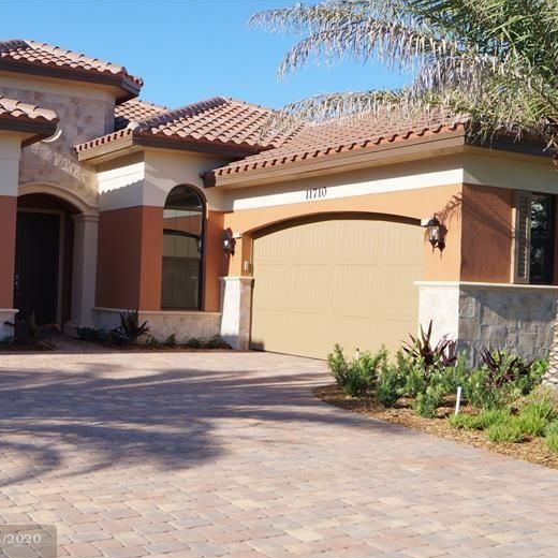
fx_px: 857
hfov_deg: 35.7
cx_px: 180
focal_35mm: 47
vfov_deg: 36.1
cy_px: 283
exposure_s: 1/250
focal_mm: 24
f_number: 8
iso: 100
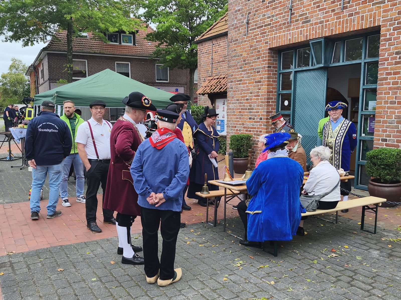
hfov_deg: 73.9
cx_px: 200
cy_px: 150
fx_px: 266
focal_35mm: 23
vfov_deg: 58.9
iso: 50
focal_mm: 6.18
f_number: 1.65
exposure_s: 1/121
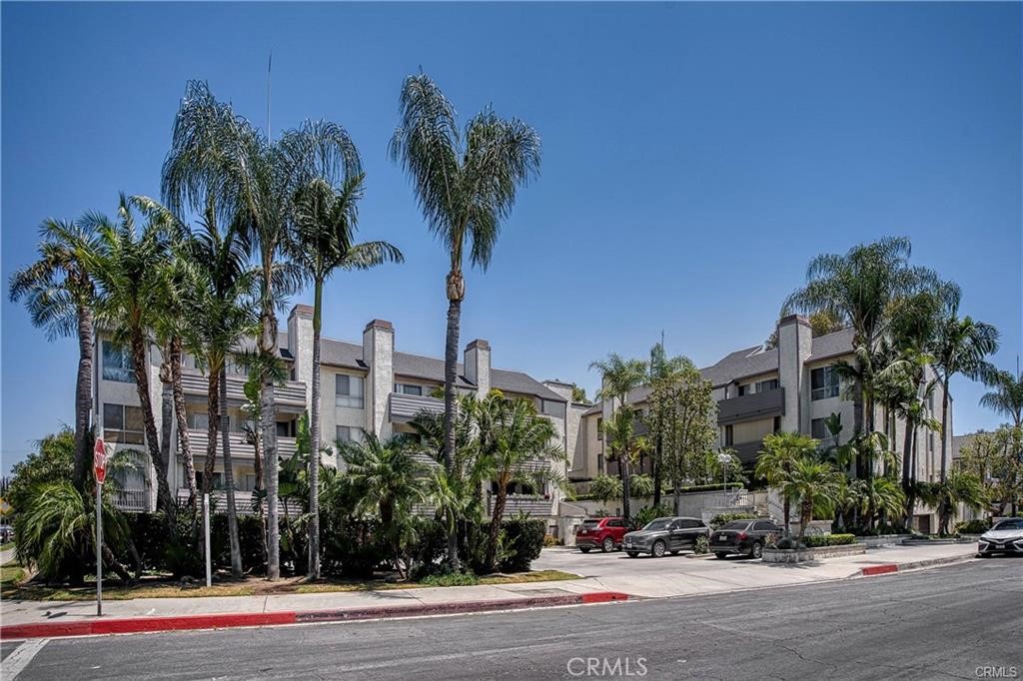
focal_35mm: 17
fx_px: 483
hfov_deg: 93.3
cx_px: 512
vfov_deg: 70.4
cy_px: 340
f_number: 11
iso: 100
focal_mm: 17
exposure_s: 1/125
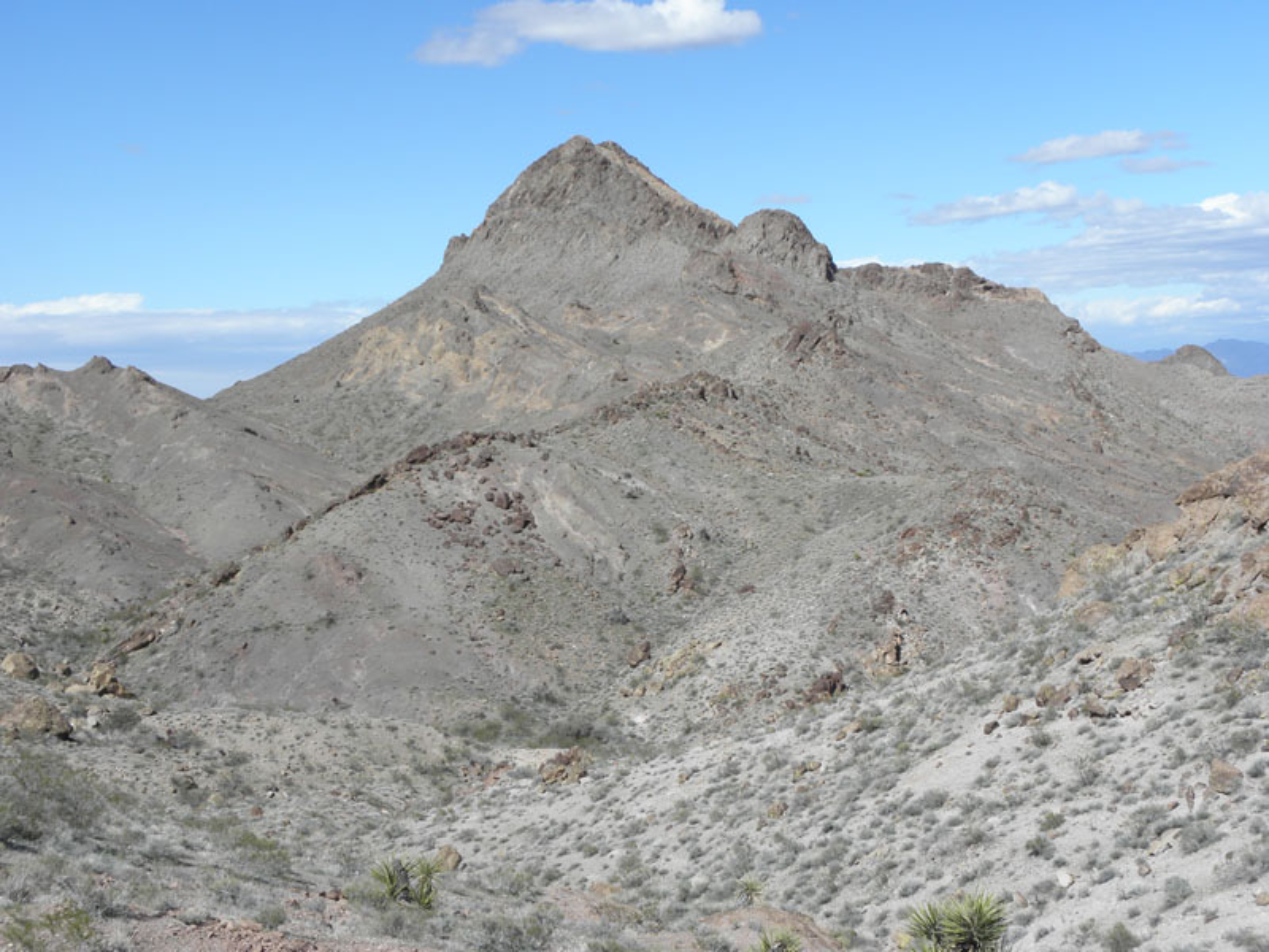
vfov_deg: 27.5
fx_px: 1943
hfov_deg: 36.2
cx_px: 634
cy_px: 476
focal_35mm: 53
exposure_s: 1/320
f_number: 5.6
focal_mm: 9.57
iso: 64
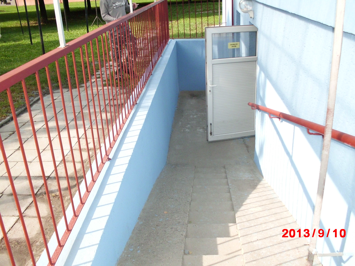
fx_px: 369
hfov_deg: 51.4
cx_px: 178
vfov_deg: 39.7
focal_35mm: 36
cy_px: 133
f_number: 2.9
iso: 200
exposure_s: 1/1000
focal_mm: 6.3
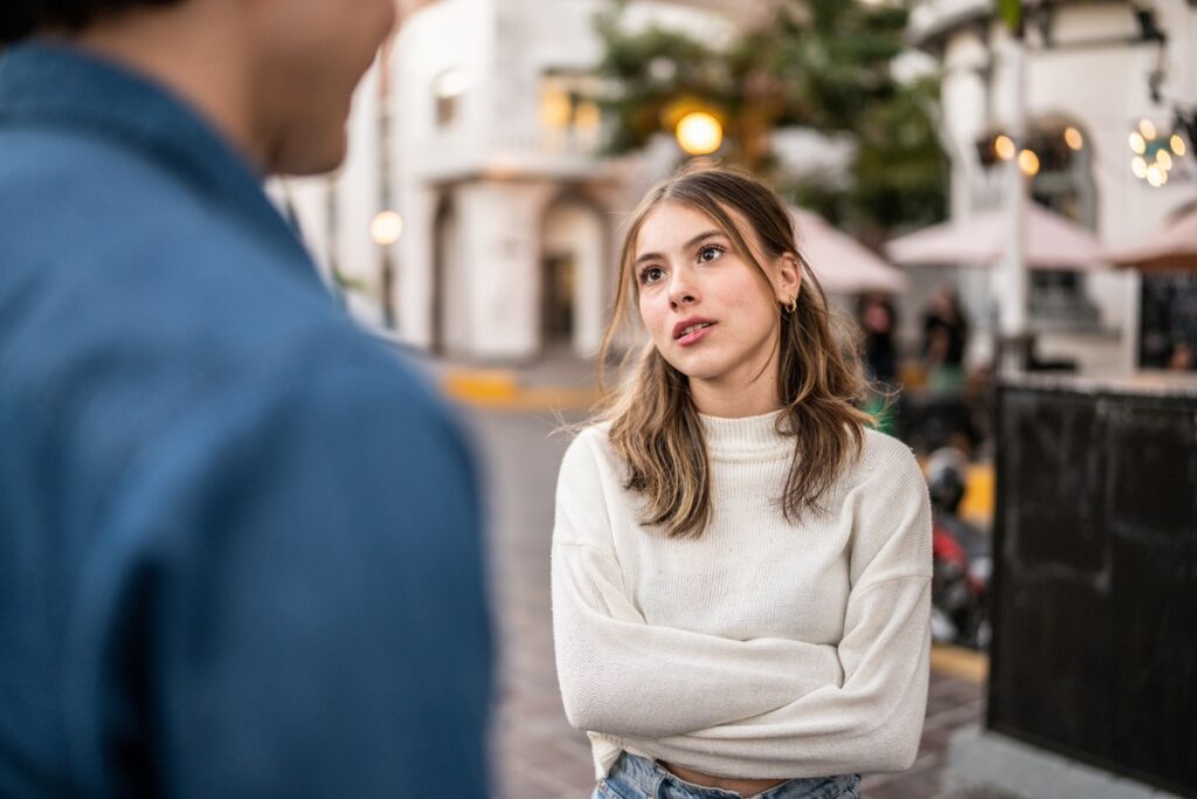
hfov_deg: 54.4
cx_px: 598
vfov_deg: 37.9
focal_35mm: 35
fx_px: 1164
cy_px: 400
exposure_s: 1/400
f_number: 1.2
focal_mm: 35
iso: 320
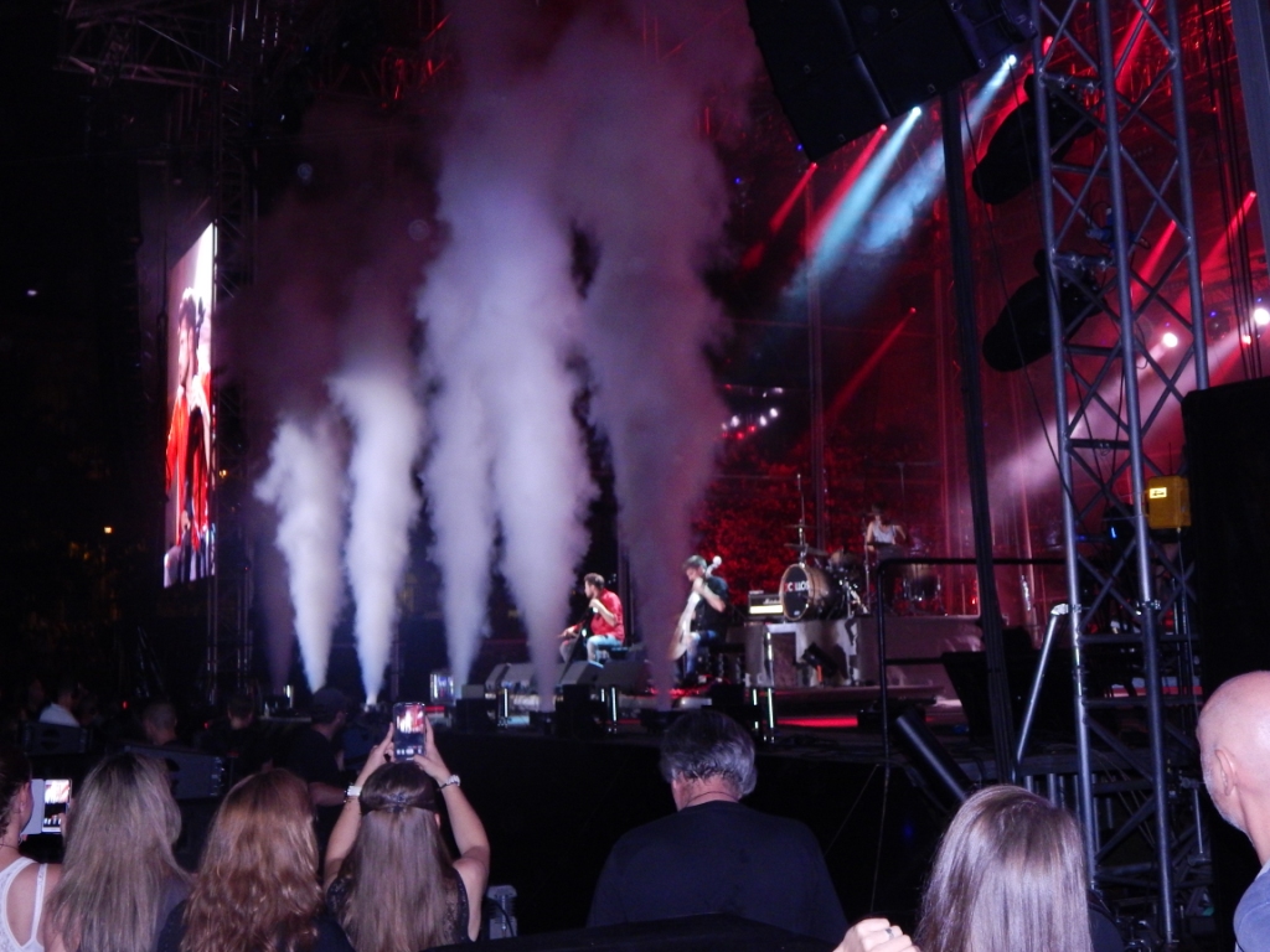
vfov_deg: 33.6
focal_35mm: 43
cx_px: 635
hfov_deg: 43.9
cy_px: 476
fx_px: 1578
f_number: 3.6
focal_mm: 7.7
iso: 500
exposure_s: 1/30
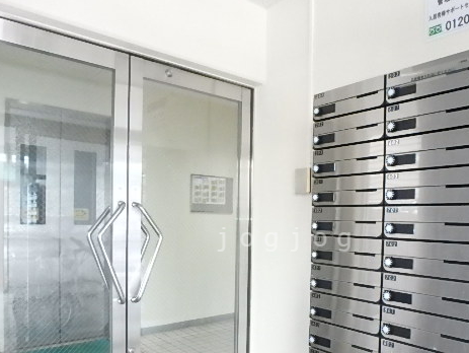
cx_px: 287
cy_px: 239
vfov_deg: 47.4
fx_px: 393
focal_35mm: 29
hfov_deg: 61.0
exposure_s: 1/20
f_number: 3.5
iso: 1600
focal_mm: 3.7
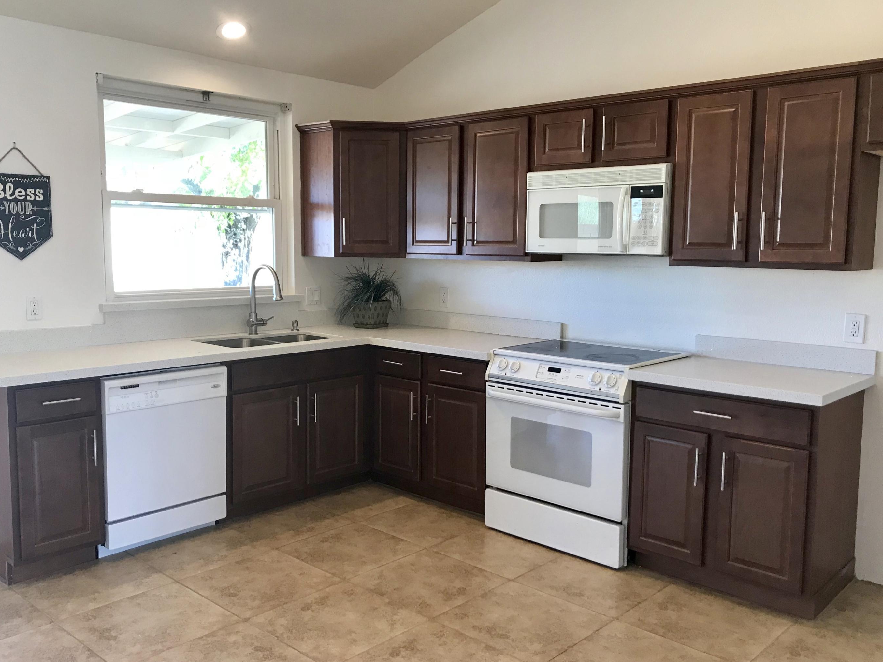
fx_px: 791
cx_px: 428
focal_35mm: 31
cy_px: 335
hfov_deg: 58.3
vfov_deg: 45.4
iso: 25
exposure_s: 1/30
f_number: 1.8
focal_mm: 3.99
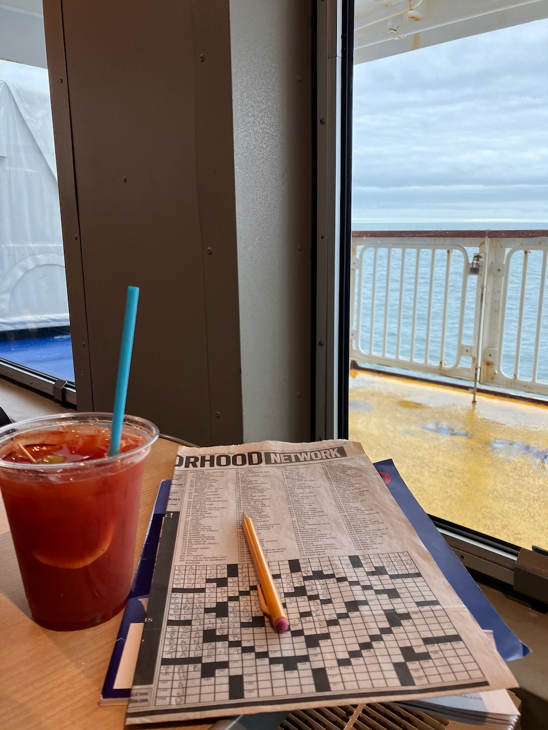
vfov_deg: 63.4
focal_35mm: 28
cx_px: 274
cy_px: 365
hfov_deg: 49.7
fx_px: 591
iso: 80
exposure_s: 1/120
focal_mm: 3.99
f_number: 1.8
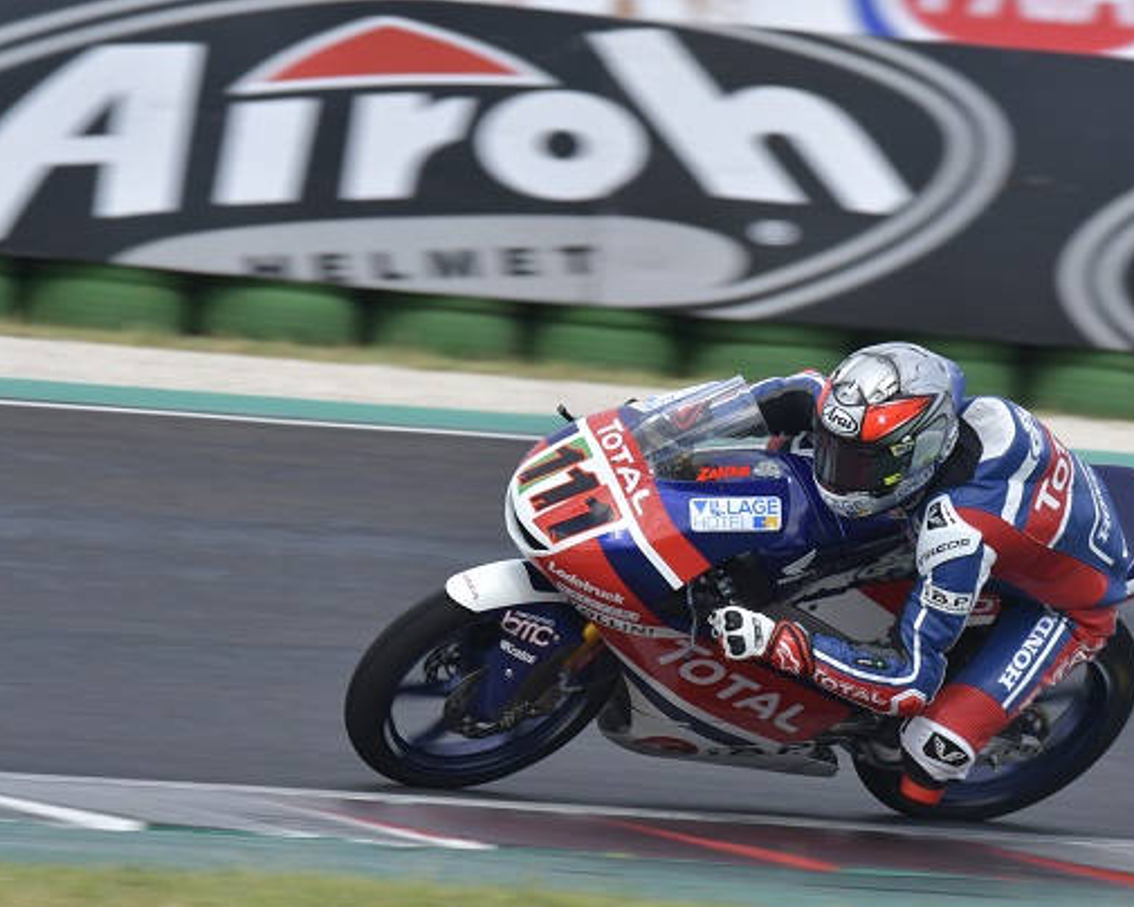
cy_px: 487
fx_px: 26850
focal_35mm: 800
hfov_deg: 2.4
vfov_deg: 1.9
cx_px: 728
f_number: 10
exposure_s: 1/500
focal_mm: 410
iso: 400
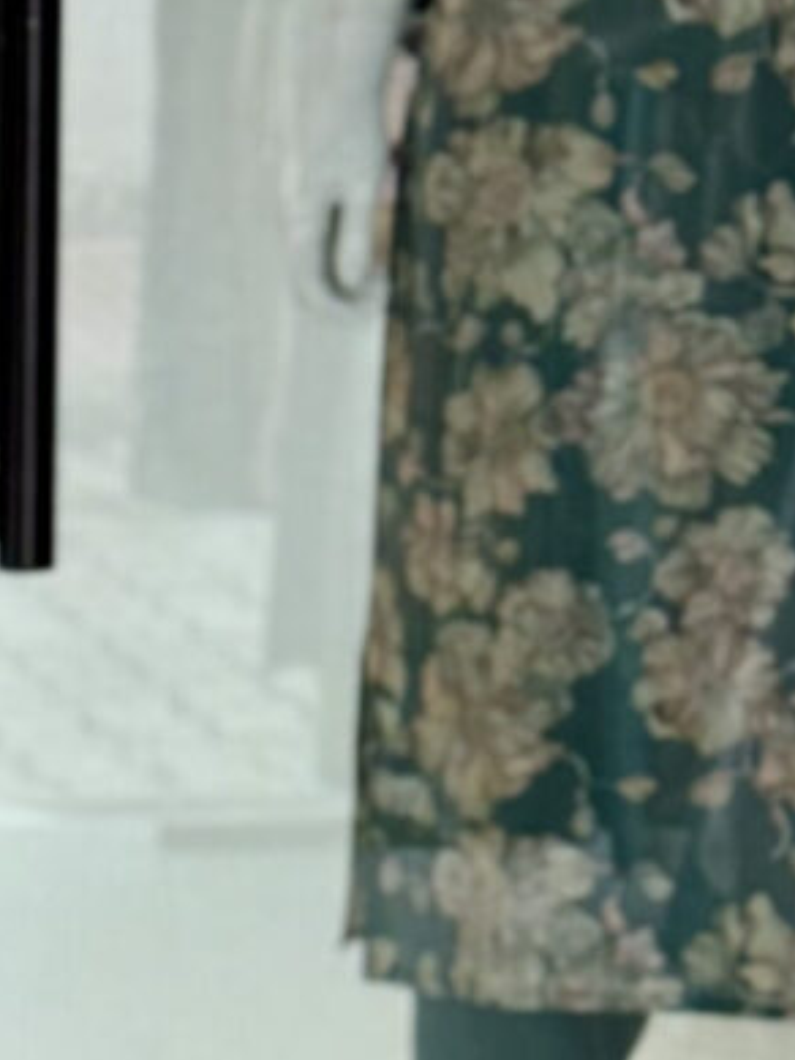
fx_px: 6549
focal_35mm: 214
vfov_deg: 9.2
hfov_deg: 6.7
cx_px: -937
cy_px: 958
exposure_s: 1/100
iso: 64
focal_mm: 6.76
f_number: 1.78
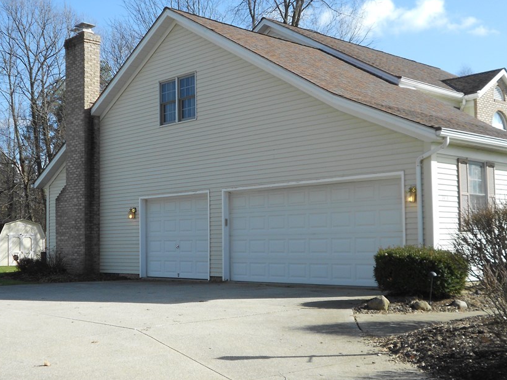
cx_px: 199
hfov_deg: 41.0
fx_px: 674
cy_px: 218
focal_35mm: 46
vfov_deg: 31.5
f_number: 3.9
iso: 80
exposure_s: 1/400
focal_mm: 6.7
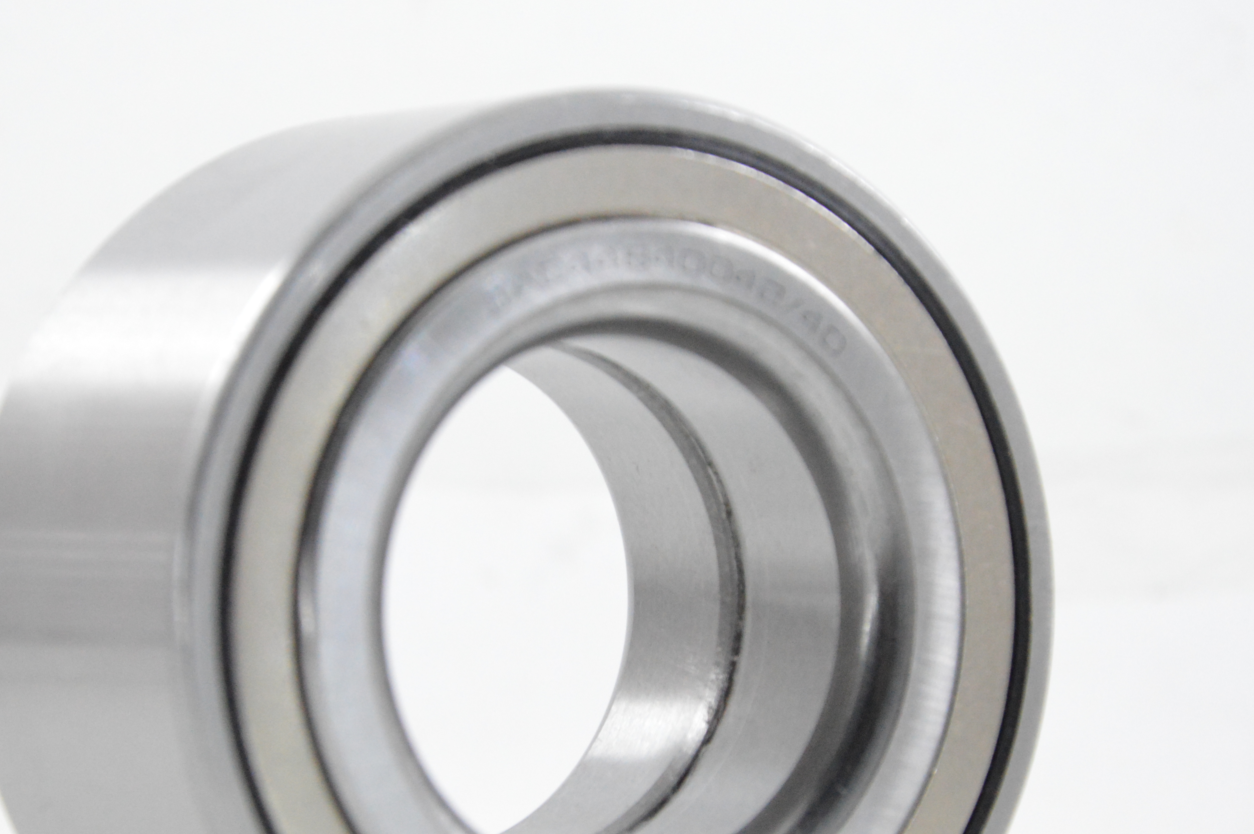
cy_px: 601
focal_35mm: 168
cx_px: 583
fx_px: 5847
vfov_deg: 8.1
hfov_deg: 12.2
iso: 3200
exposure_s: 1/100
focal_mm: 70
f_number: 7.1
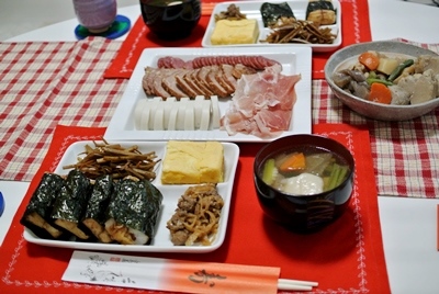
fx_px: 598
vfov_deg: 27.6
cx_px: 220
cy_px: 147
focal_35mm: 49
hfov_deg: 40.3
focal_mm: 18.5
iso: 400
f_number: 2
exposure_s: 1/250
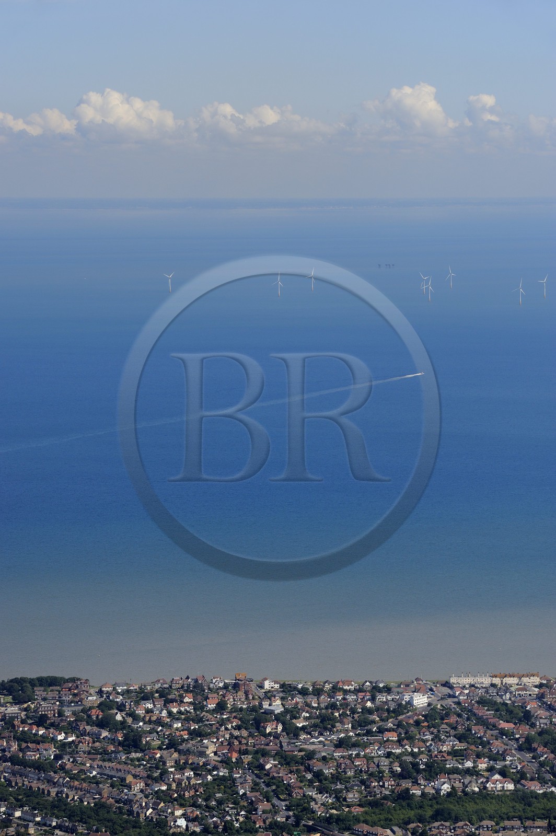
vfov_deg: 15.2
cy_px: 418
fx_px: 3133
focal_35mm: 135
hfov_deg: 10.1
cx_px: 278
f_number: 8
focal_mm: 135
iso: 400
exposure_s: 1/1000
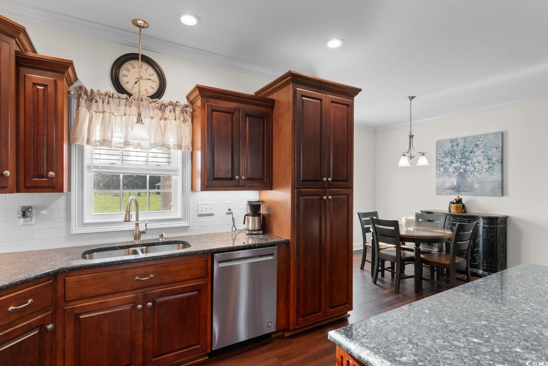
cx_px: 274
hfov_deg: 93.3
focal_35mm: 17
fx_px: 259
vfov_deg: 70.4
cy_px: 183
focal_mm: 11.5
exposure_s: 1
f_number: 4.8
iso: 100
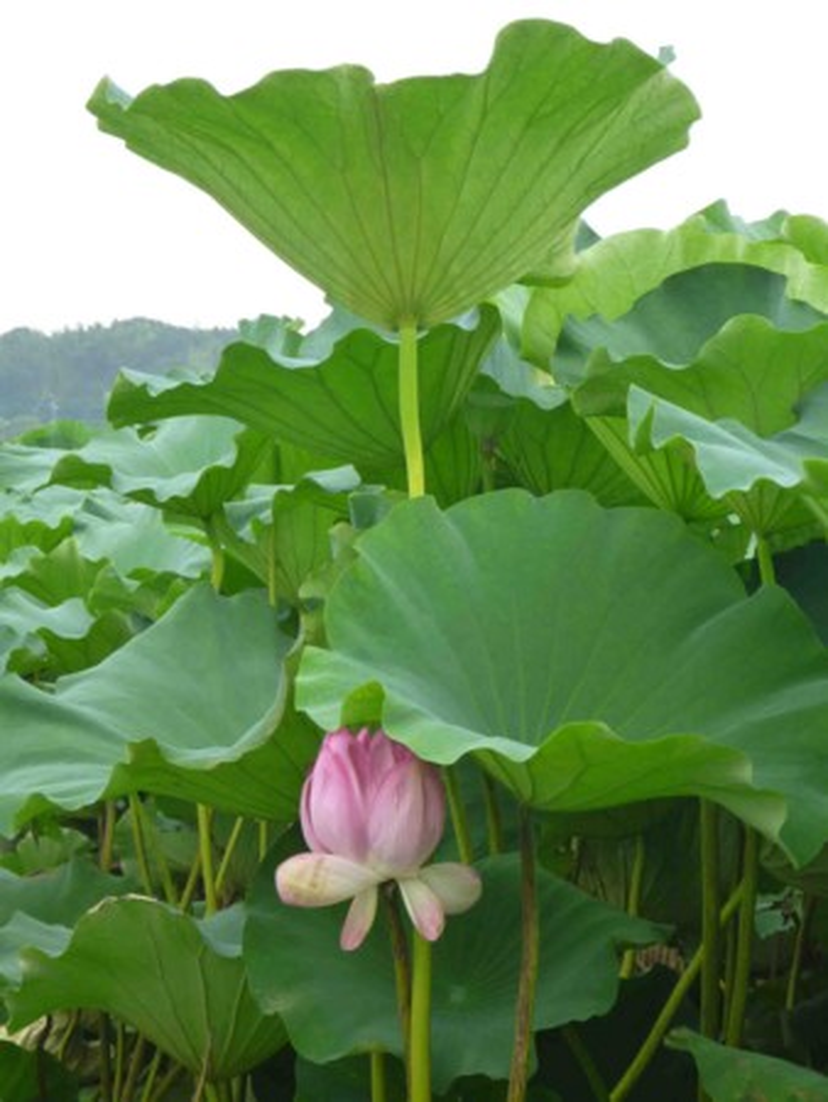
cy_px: 551
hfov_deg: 18.5
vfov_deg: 24.4
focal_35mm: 80
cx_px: 414
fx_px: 2549
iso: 160
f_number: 5.6
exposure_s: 1/100
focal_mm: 14.3
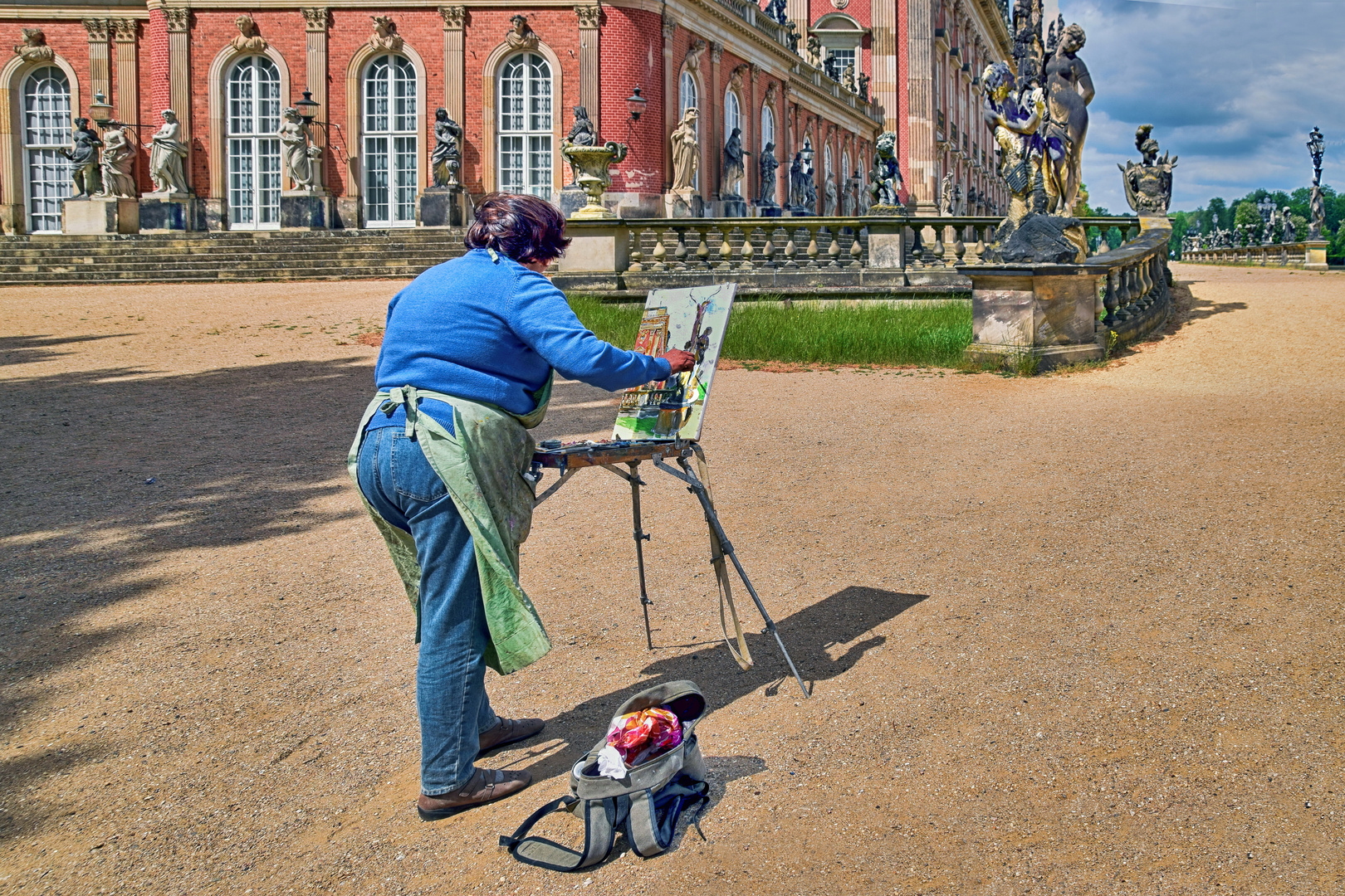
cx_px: 672
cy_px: 448
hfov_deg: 67.4
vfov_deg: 47.9
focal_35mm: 27
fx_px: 1009
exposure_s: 1/320
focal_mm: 18
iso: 100
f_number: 9
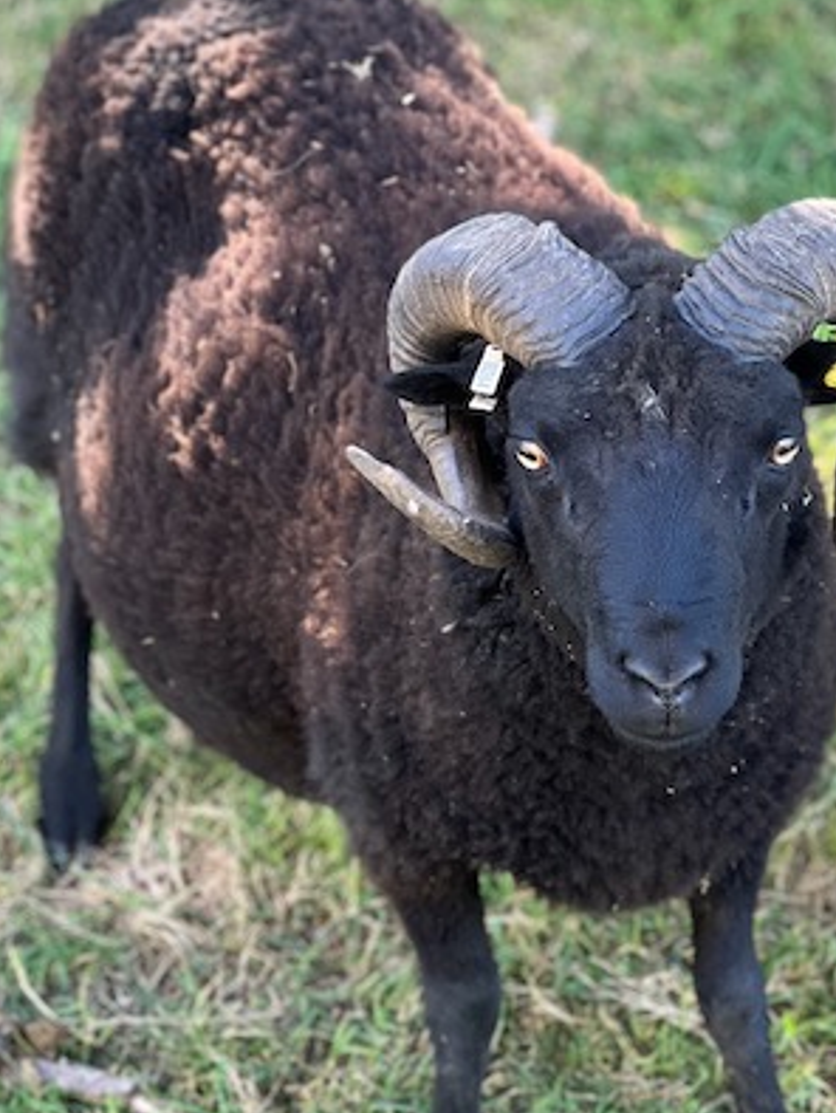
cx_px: 520
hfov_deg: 11.9
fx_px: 4021
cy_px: 737
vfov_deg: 15.7
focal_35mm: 125
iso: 160
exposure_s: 1/121
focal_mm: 9
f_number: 2.8
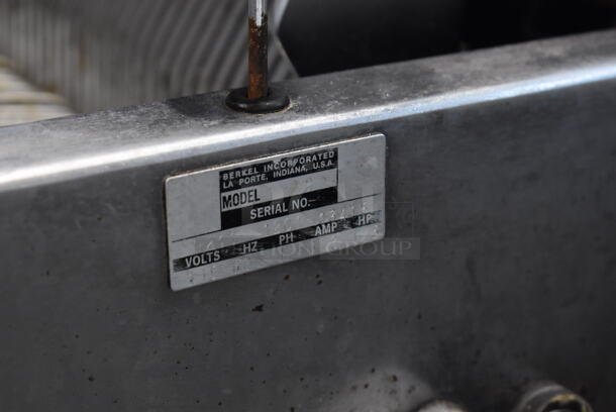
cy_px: 206
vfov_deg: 16.6
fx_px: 1413
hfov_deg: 24.6
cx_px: 308
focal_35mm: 82
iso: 2500
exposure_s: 1/60
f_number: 5.6
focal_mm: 55
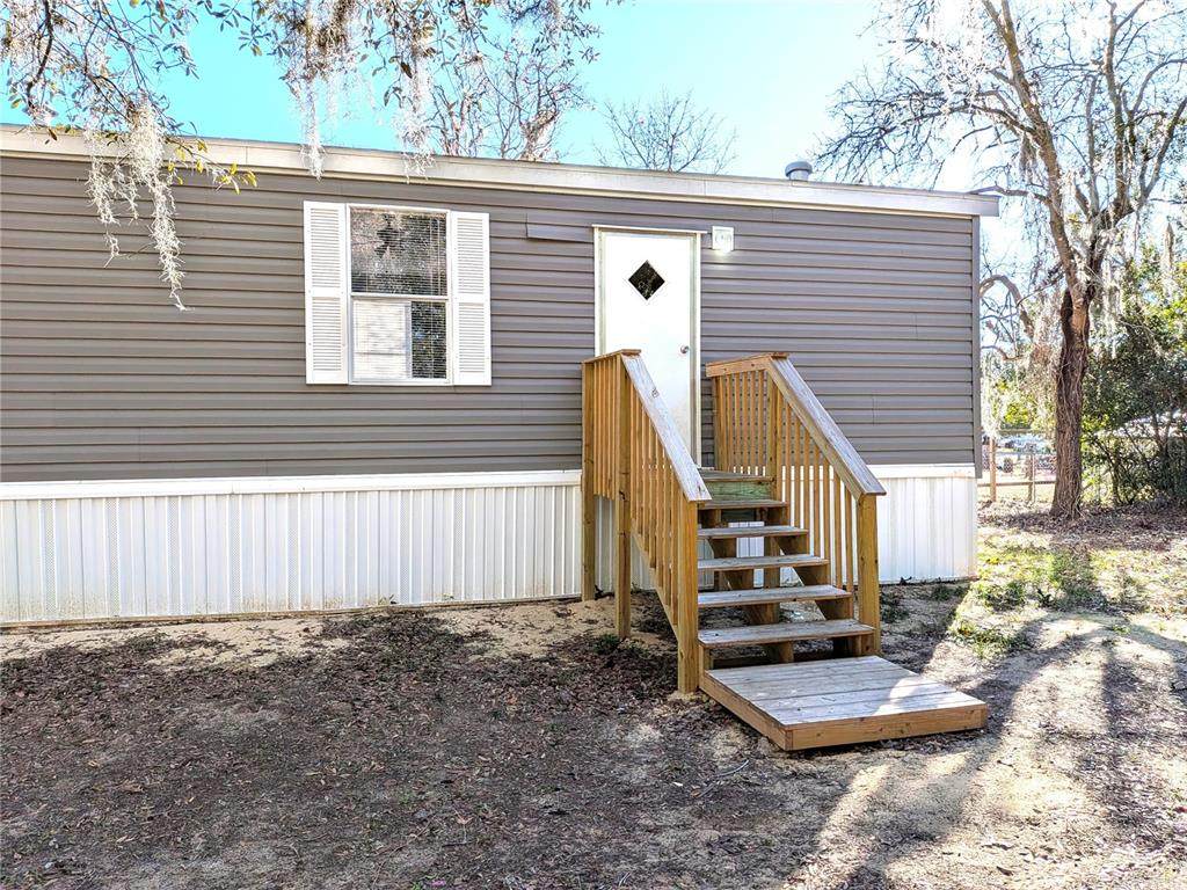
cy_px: 445
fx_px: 823
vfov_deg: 56.8
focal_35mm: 24
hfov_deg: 71.6
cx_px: 594
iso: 29
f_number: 1.7
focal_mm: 4.53
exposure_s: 1/1221
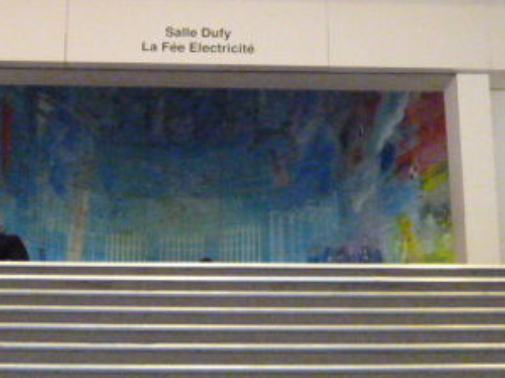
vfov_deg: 19.8
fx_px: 1079
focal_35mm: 74
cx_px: 242
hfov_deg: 26.3
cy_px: 121
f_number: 2.8
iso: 1600
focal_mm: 6.1
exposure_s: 1/80
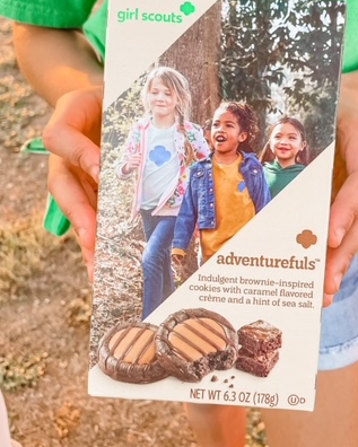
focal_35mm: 41
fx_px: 543
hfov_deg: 36.2
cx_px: 236
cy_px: 141
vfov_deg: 44.0
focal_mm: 4.2
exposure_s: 1/120
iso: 64
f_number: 1.6
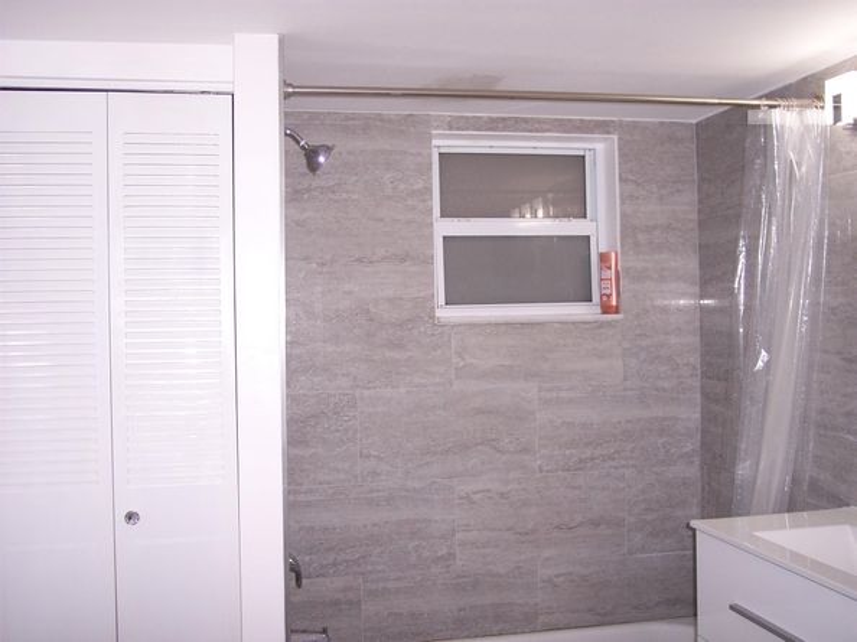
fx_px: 965
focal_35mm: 39
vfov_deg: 36.8
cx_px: 428
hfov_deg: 47.9
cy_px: 321
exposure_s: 1/60
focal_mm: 8
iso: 100
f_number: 2.8
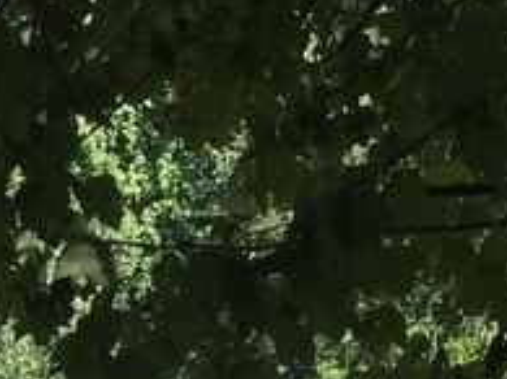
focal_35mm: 198
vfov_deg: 6.8
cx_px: -1195
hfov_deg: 8.0
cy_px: 1080
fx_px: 2898
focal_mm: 4.15
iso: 32
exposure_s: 1/456
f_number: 2.2
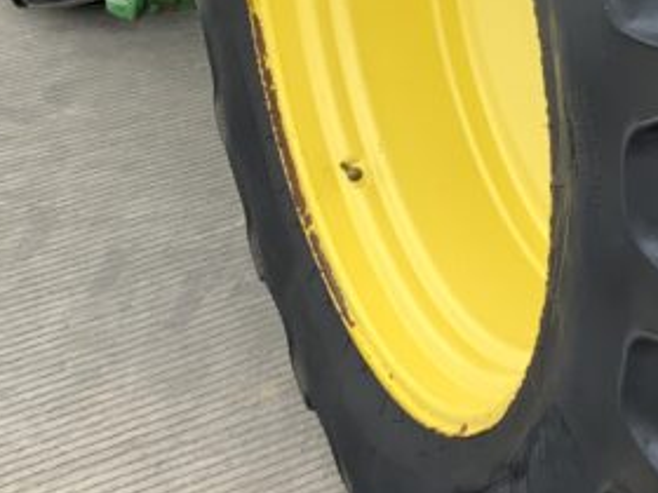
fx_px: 2015
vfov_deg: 13.8
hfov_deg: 17.7
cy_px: 28
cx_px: 790
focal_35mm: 106
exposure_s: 1/223
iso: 16
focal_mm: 3
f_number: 1.8
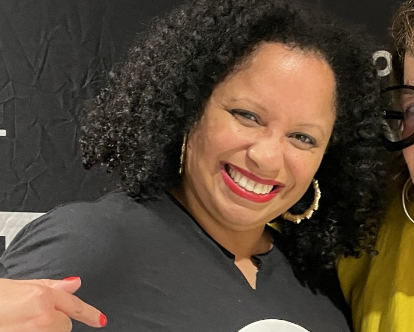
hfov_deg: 26.1
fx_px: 895
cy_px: 261
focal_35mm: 73
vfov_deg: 20.8
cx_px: 216
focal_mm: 4.2
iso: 400
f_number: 1.6
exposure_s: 1/40
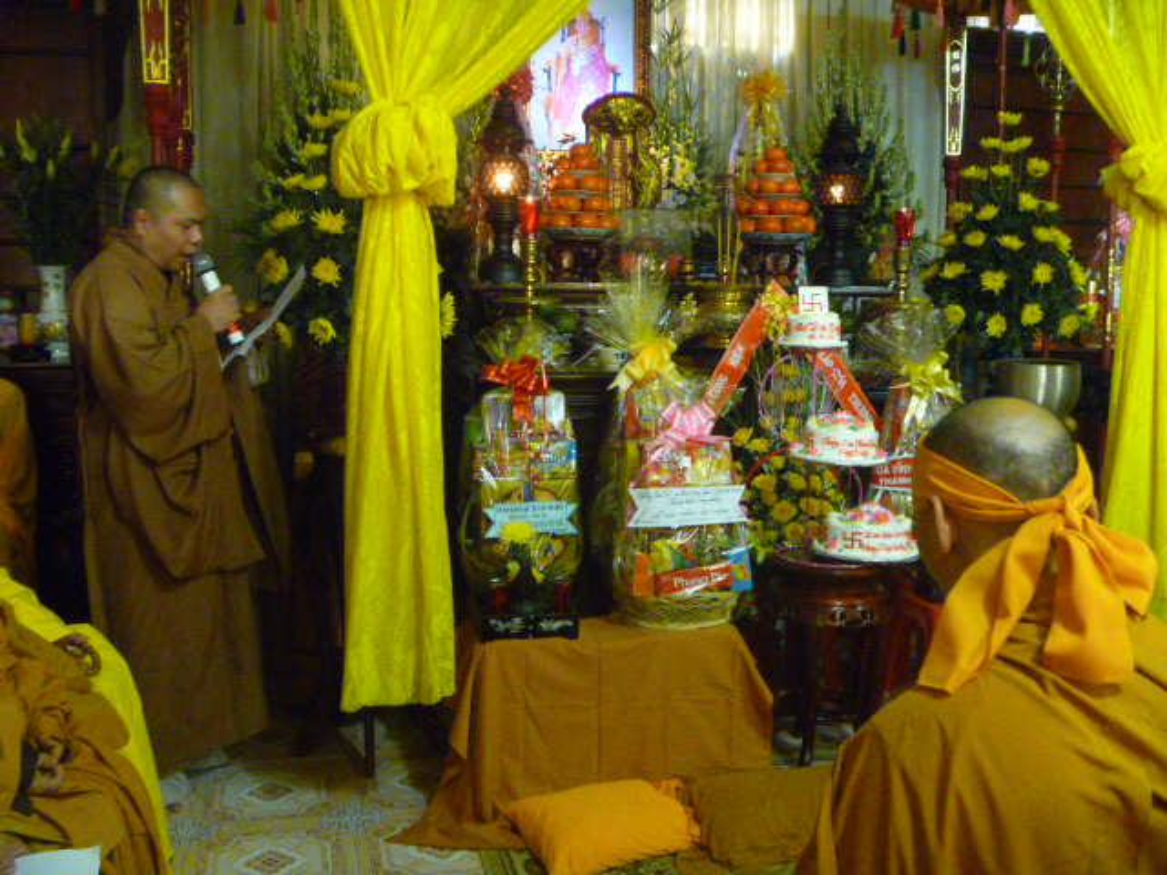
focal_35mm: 35
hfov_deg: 52.6
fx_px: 1180
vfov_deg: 40.7
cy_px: 438
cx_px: 584
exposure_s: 1/10
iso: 800
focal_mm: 6.3
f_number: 3.5
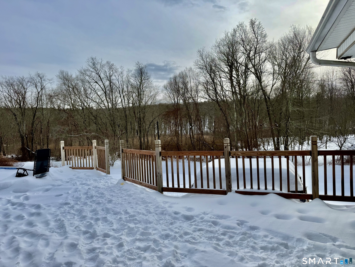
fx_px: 246
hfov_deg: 71.6
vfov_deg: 56.8
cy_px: 134
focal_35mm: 24
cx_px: 178
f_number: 1.78
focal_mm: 6.76
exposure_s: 1/4167
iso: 80
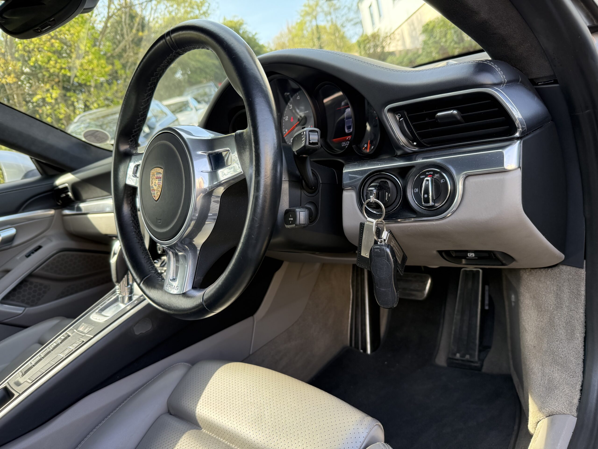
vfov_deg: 56.8
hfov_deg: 71.6
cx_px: 299
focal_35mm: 24
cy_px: 224
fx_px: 415
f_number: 1.78
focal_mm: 6.76
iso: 160
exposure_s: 1/241
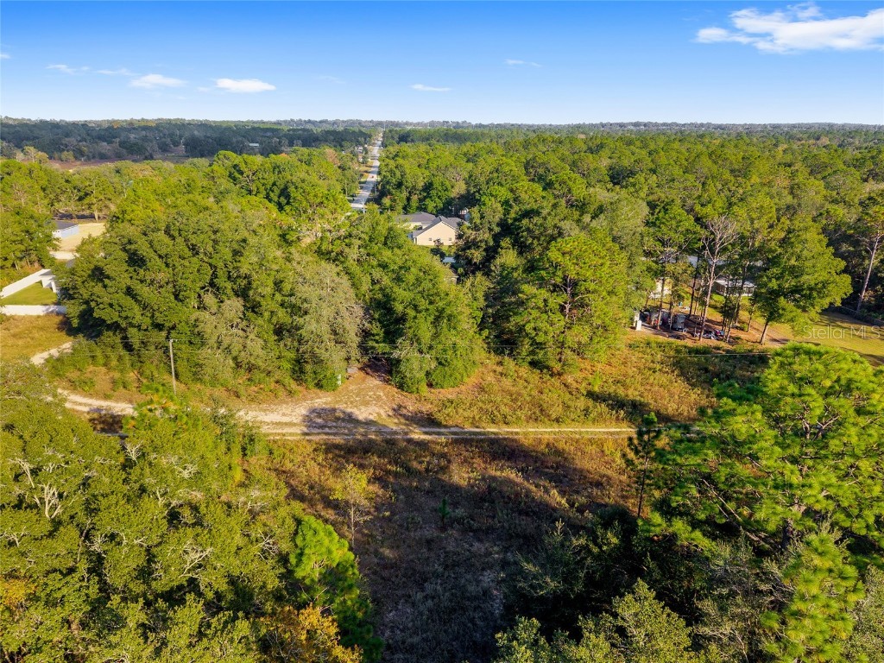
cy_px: 332
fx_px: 613
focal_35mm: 24
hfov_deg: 71.6
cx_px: 442
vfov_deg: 56.8
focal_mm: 8.67
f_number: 1.8
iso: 300
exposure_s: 1/2000
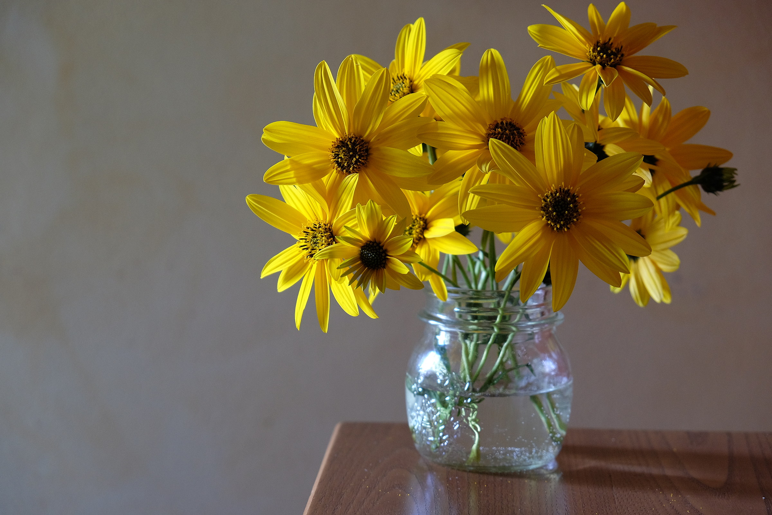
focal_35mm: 83
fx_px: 1780
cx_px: 386
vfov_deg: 16.5
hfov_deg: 24.5
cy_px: 258
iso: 800
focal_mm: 55
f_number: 4
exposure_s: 1/15
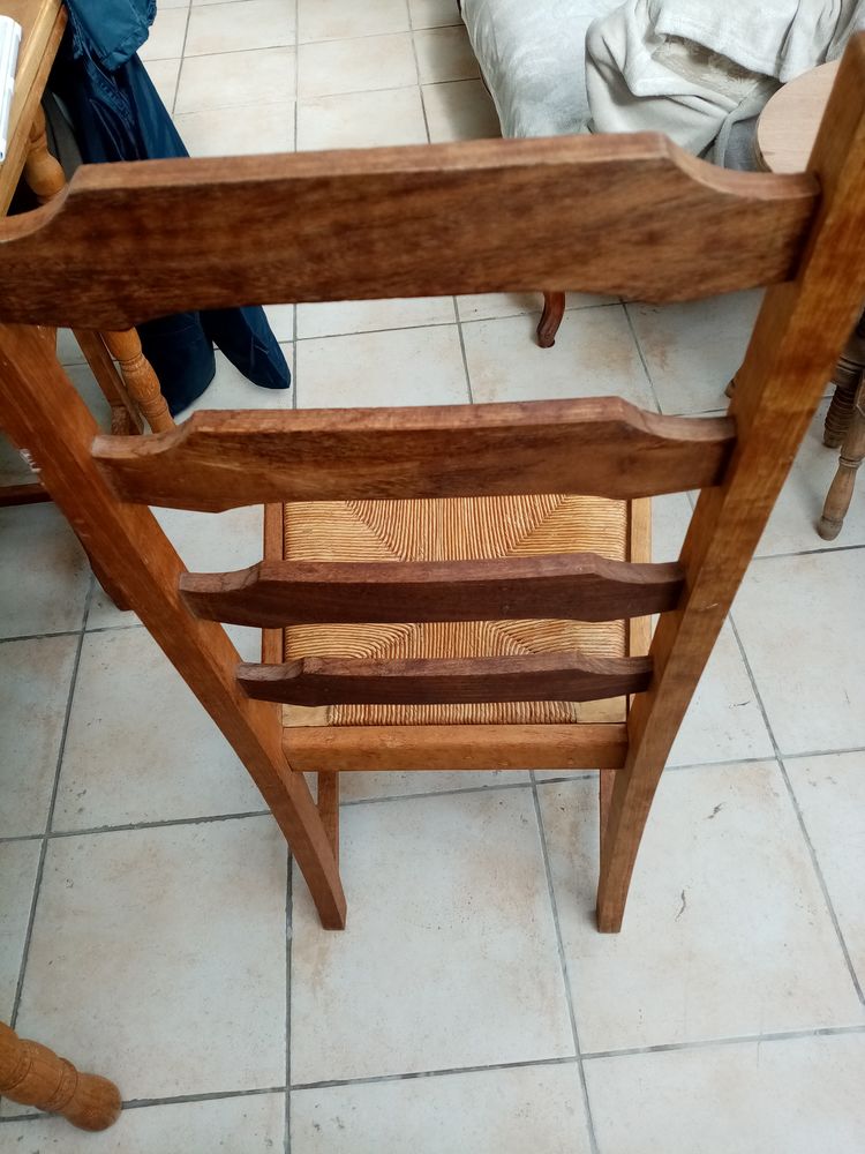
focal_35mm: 26
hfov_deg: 53.1
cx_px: 432
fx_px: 866
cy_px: 577
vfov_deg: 67.3
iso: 101
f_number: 1.8
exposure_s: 1/175
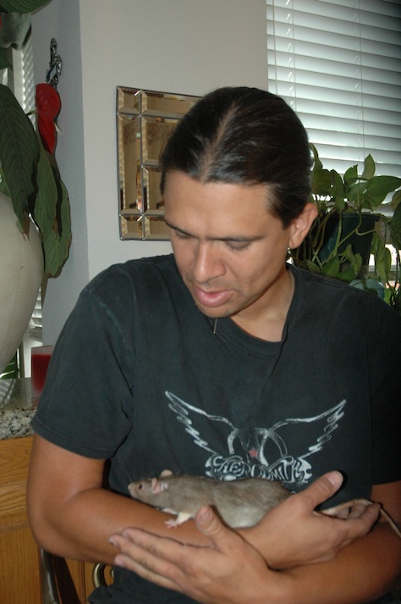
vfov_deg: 49.0
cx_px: 202
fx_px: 662
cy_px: 308
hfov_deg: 33.7
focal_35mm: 40
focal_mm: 25
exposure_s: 1/60
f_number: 3.8
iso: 640
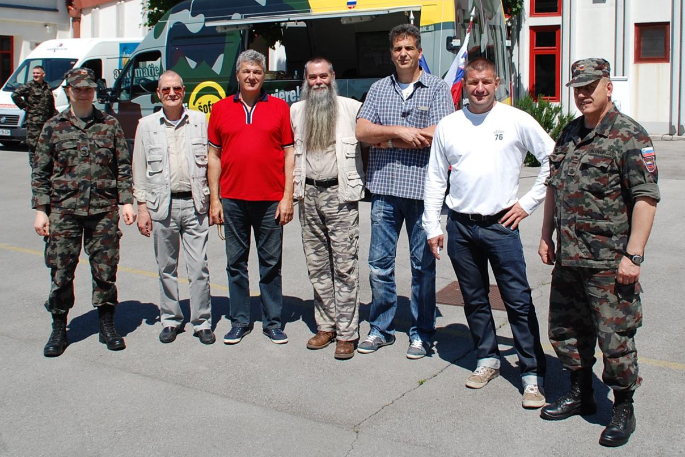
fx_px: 628
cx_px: 342
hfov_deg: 57.2
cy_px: 228
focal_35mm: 33
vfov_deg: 40.0
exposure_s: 1/400
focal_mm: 22
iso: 200
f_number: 10
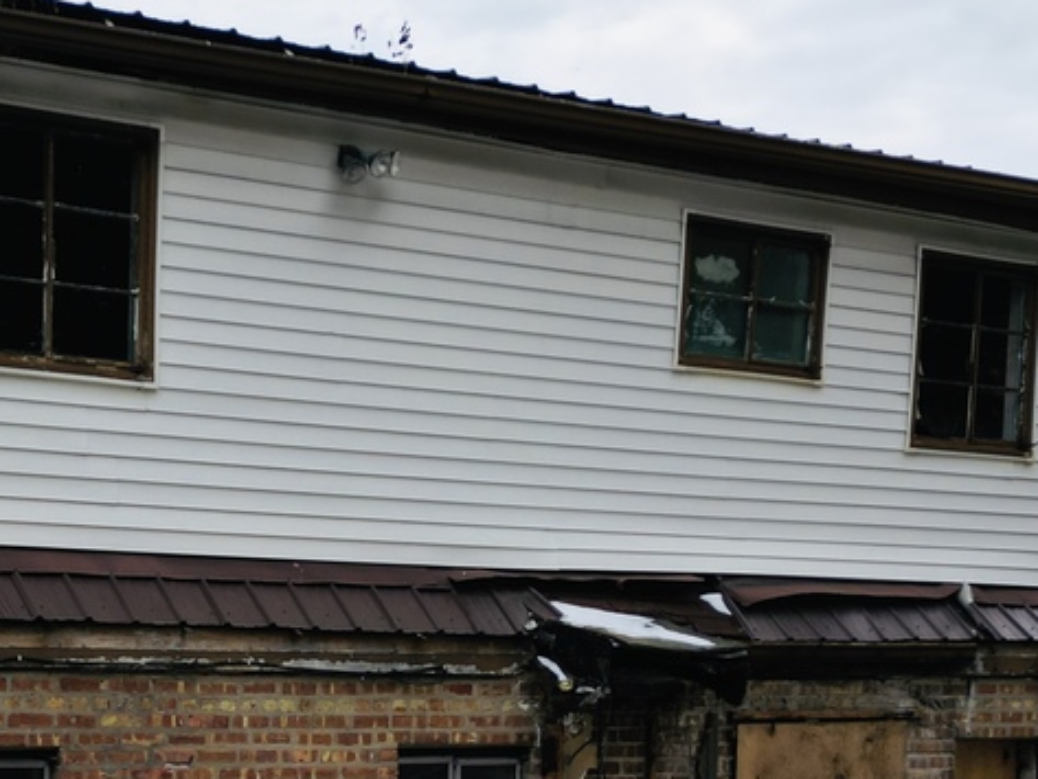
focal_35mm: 73
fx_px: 2190
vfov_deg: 19.3
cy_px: 867
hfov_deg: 26.3
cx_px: 263
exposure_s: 1/1500
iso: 100
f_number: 1.7
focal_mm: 6.72
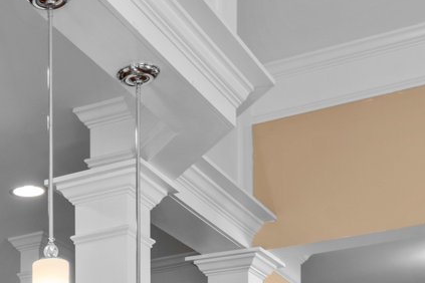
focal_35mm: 92
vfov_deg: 13.0
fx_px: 1086
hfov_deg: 20.6
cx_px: -96
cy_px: 558
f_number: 8
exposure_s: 1/2.5
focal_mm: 19
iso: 400
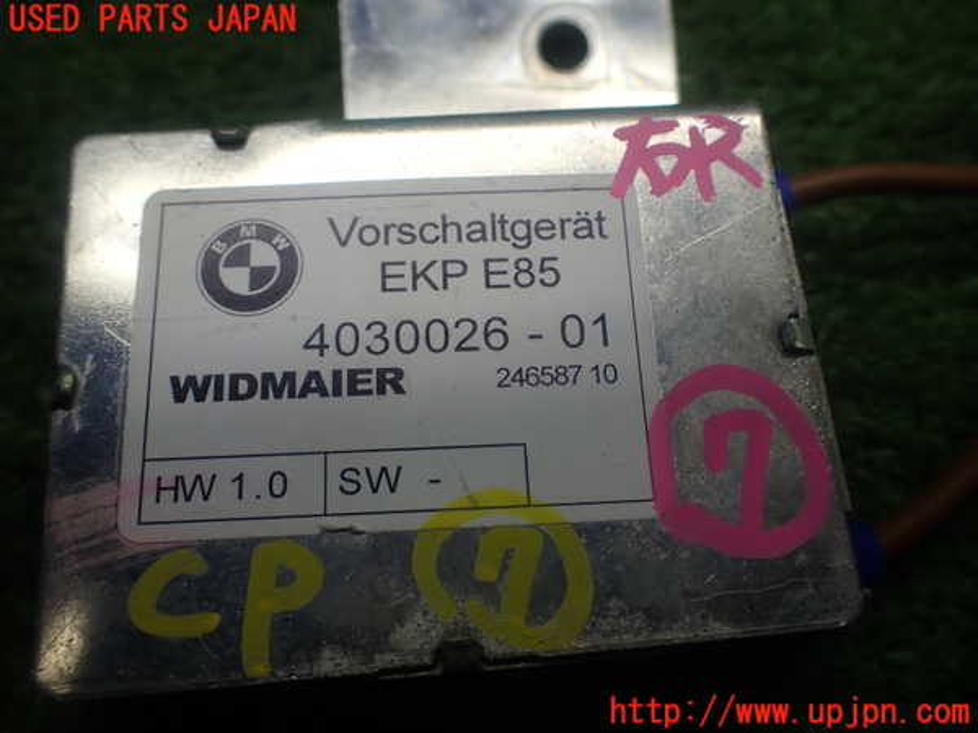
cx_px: 489
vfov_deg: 46.8
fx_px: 848
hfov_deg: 60.0
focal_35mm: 30
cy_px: 366
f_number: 2.3
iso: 100
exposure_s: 1/125
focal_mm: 5.4
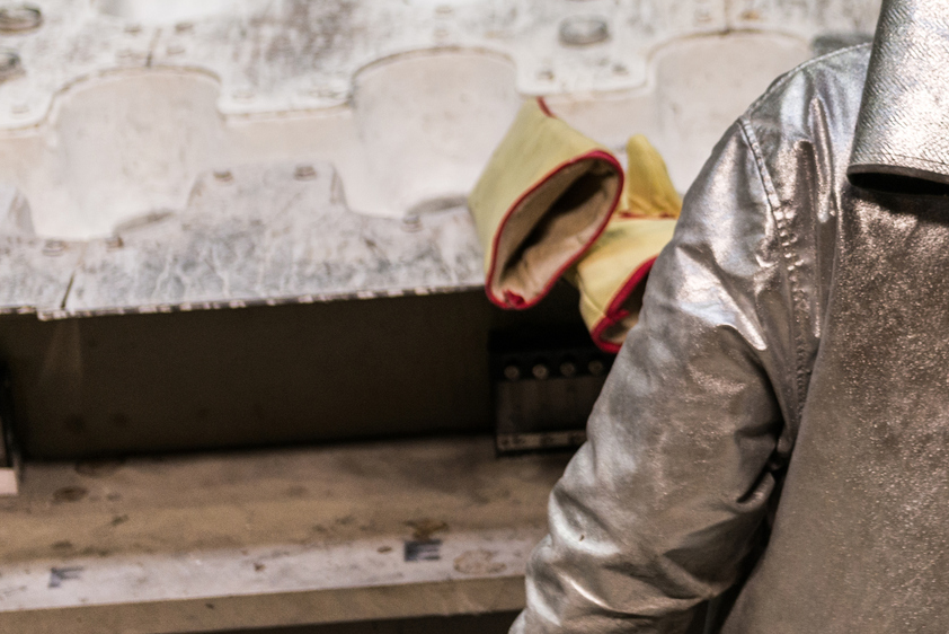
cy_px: 62
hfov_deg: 13.9
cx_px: 943
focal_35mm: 146
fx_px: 3850
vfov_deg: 9.4
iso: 400
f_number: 2.8
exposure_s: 1/60
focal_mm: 58
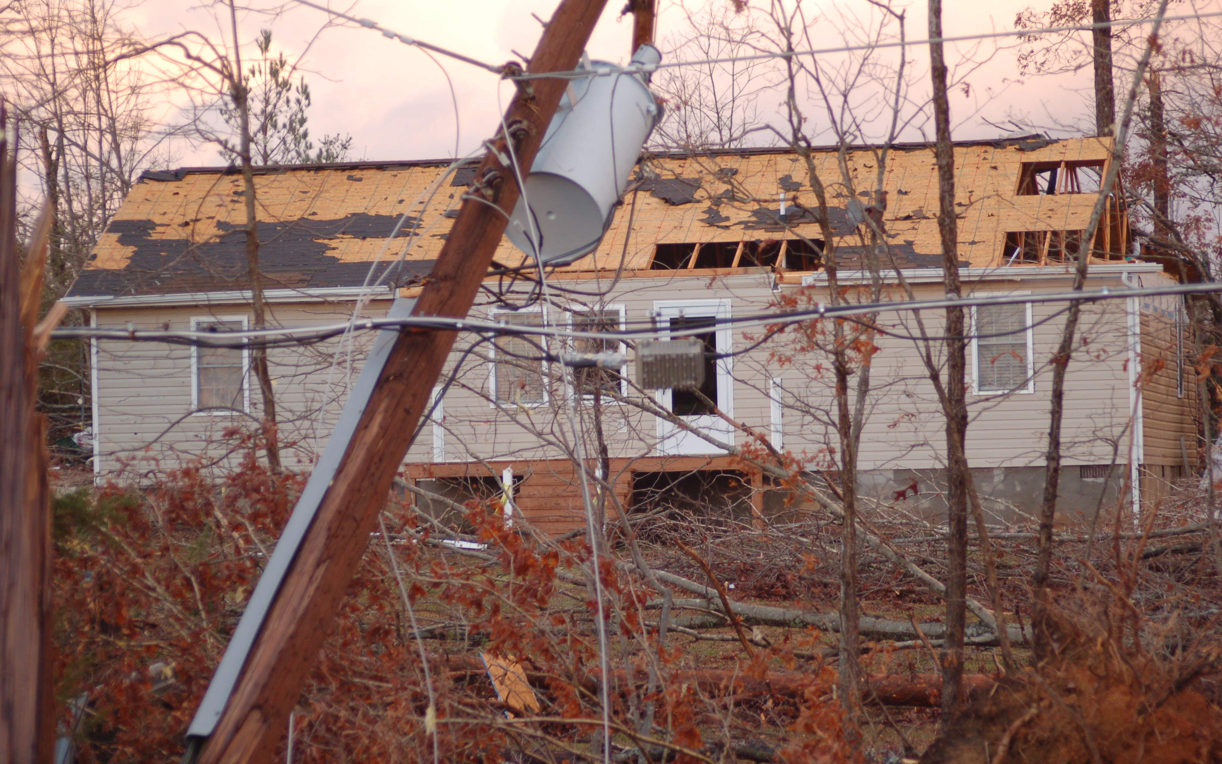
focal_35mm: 146
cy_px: 382
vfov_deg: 9.0
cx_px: 610
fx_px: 4846
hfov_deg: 14.4
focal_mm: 95
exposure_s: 1/125
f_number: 4.2
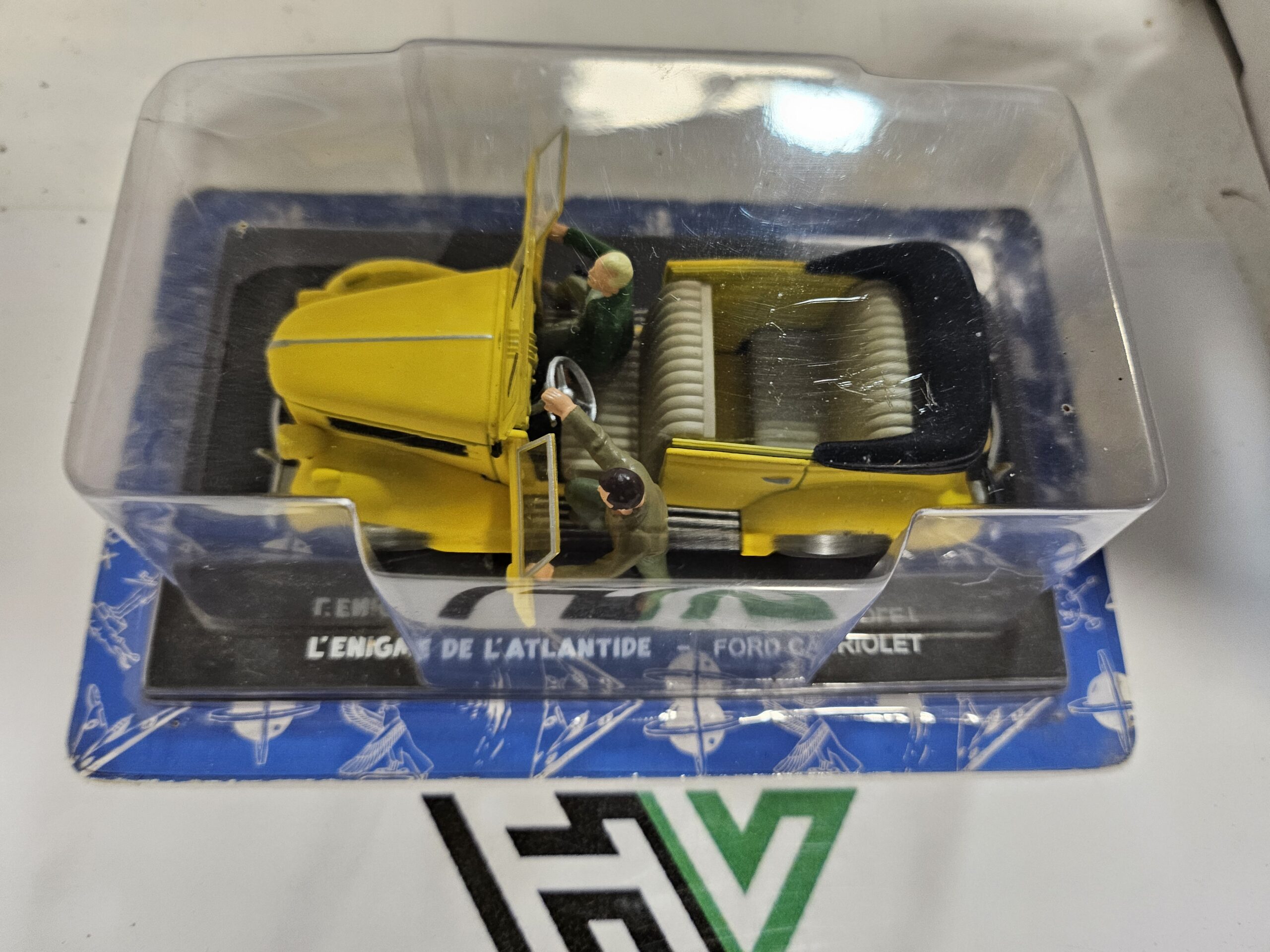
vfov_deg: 56.8
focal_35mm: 24
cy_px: 476
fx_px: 881
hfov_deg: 71.6
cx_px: 635
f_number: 1.8
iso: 250
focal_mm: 5
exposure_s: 1/100
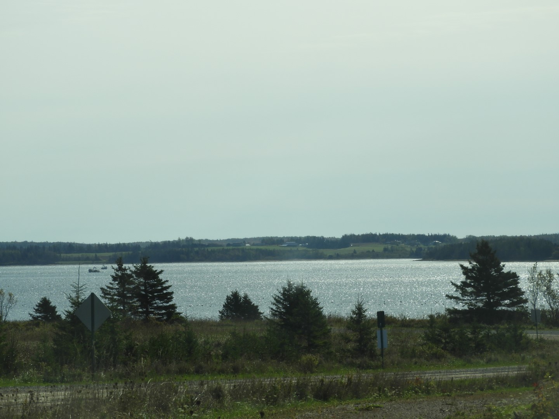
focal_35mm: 170
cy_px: 210
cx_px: 280
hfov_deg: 11.6
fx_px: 2745
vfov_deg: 8.7
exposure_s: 1/1000
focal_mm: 30.5
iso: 100
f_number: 5.2
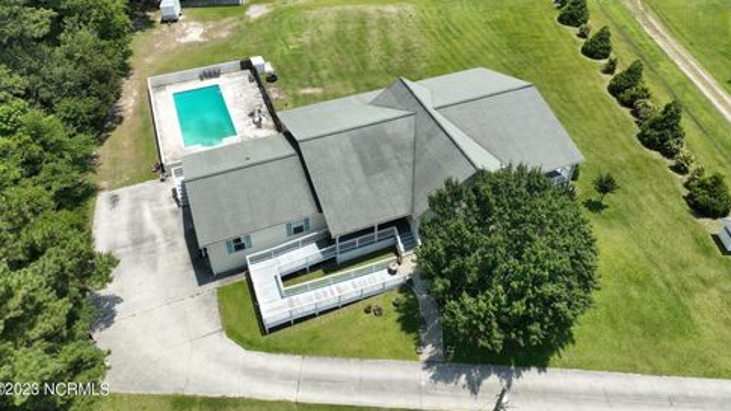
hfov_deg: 69.9
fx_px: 523
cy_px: 131
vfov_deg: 42.2
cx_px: 369
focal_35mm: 27
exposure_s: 1/1600
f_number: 2.8
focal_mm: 12.29
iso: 110
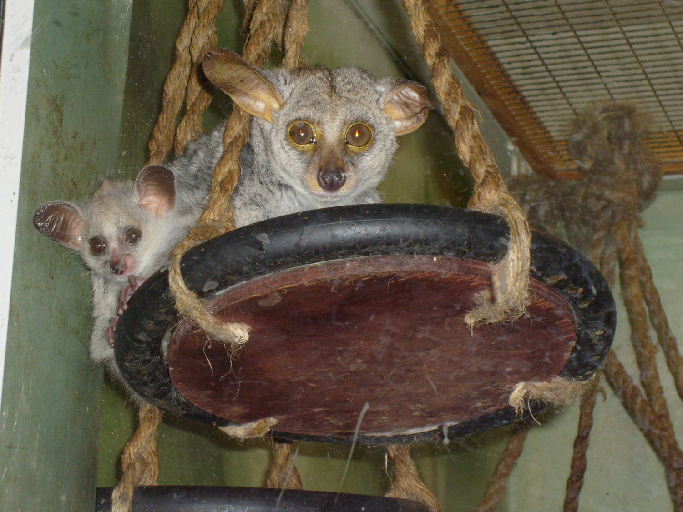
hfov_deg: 17.4
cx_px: 356
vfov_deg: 13.1
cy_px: 256
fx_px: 2230
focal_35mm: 113
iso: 120
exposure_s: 1/90
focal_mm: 17.4
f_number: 4.9
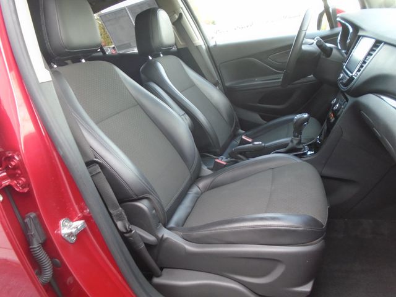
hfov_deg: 67.3
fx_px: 297
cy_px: 148
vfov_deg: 53.1
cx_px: 198
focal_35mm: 26
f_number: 3.2
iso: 160
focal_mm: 4.6
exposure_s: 1/30
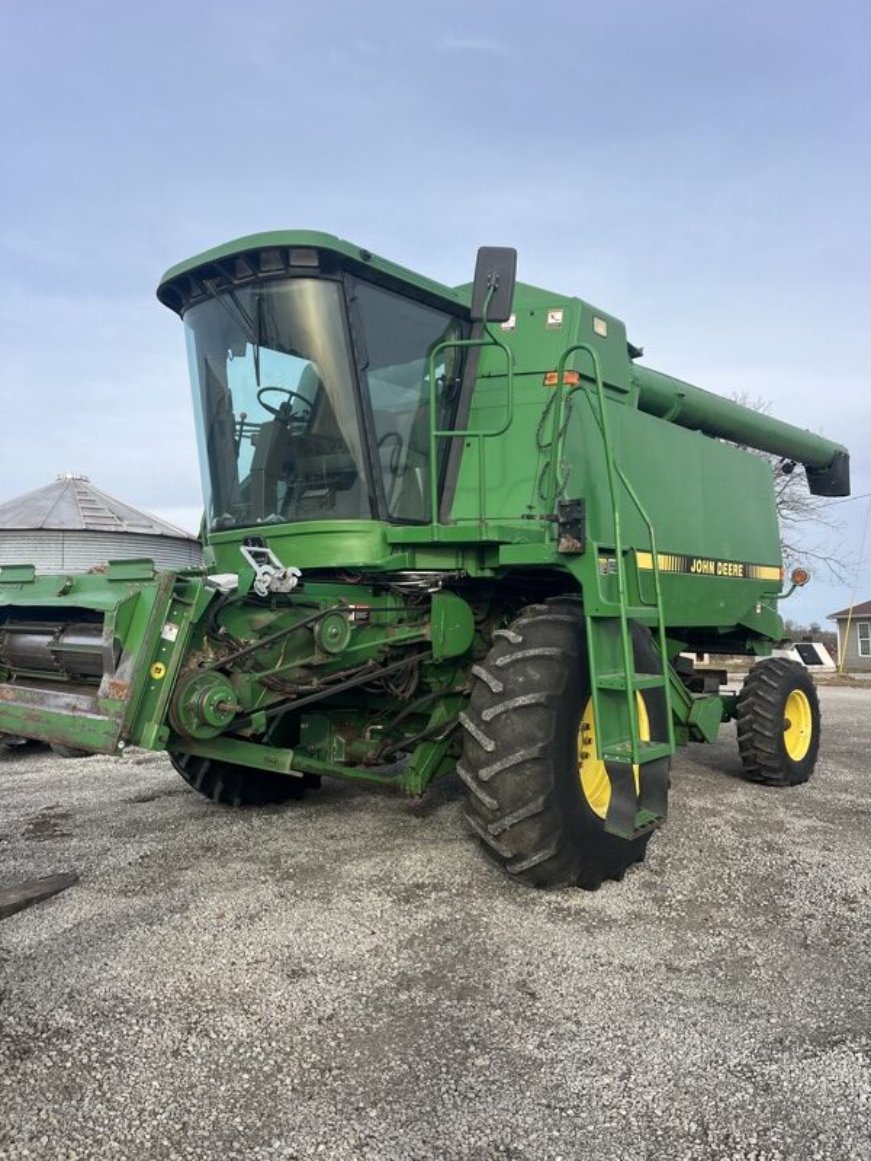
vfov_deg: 67.3
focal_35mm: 26
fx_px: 872
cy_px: 580
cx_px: 436
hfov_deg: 53.1
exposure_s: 1/1600
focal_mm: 5.1
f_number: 1.6
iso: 50
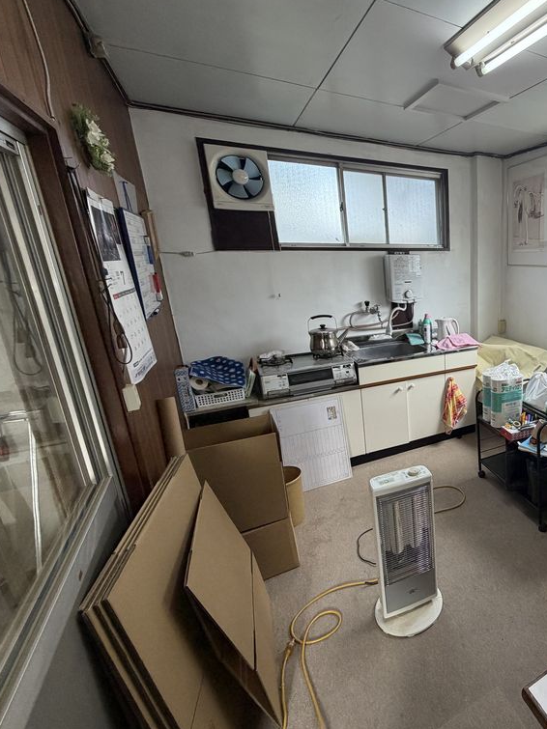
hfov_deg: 59.5
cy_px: 362
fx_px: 400
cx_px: 482
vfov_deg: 84.7
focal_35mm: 19
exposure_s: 1/120
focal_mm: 2.22
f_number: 2.2
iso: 160
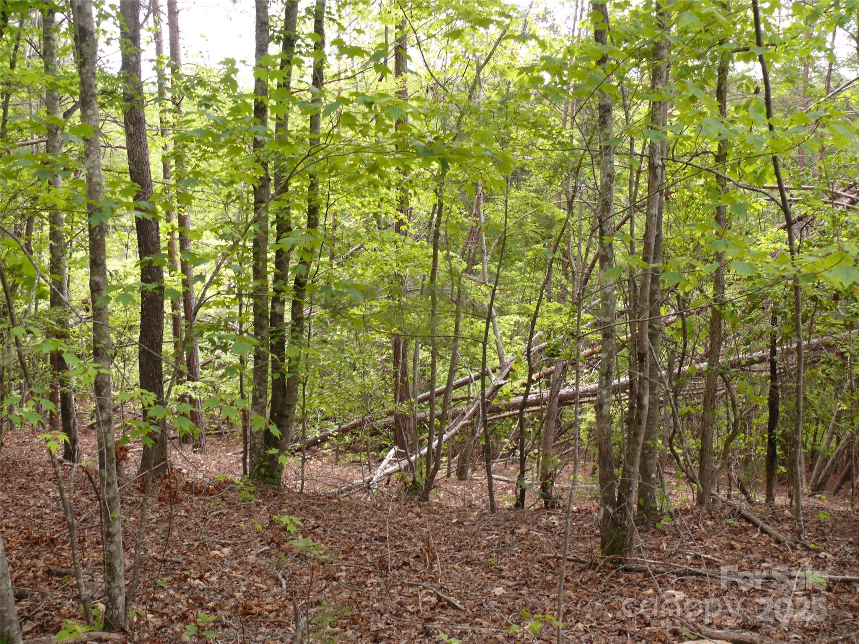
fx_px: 869
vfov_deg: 40.7
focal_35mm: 35
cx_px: 430
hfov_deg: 52.6
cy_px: 322
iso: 100
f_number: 2.8
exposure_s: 1/60
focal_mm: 7.4
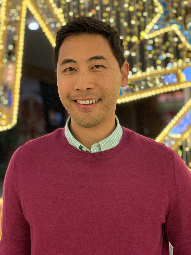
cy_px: 128
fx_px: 383
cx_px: 96
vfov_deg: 36.8
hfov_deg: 28.0
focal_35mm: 52
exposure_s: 1/60
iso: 400
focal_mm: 6
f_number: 2.4
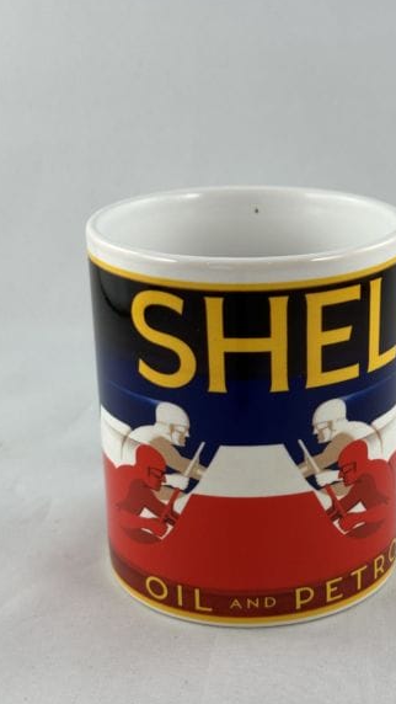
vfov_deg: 34.3
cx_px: 300
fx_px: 1138
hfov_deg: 19.6
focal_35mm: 61
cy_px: 397
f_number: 1.78
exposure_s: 1/100
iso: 50
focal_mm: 6.86
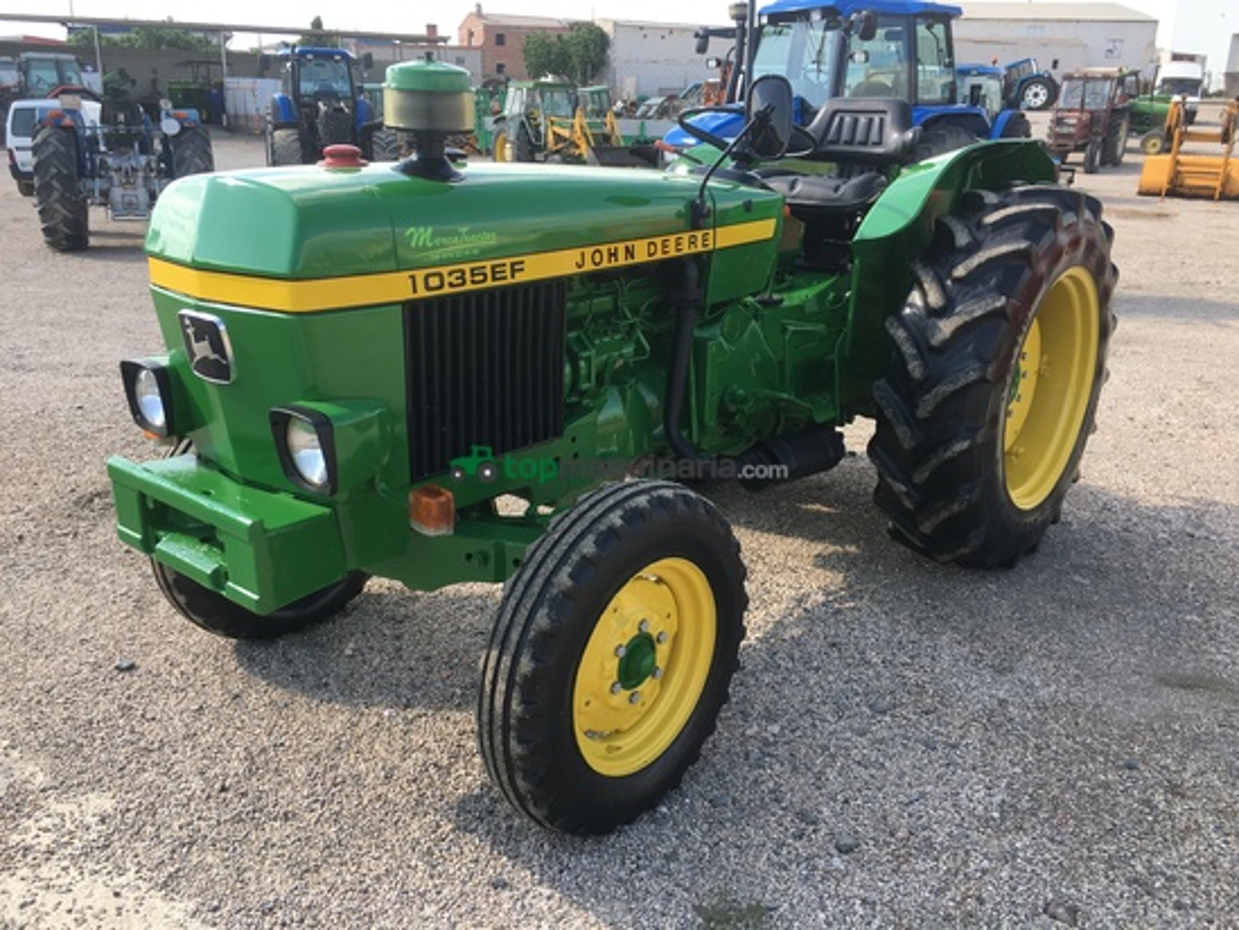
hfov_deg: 61.6
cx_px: 620
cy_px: 465
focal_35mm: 29
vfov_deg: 48.2
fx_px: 1038
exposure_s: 1/463
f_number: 2.2
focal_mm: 4.15
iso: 25
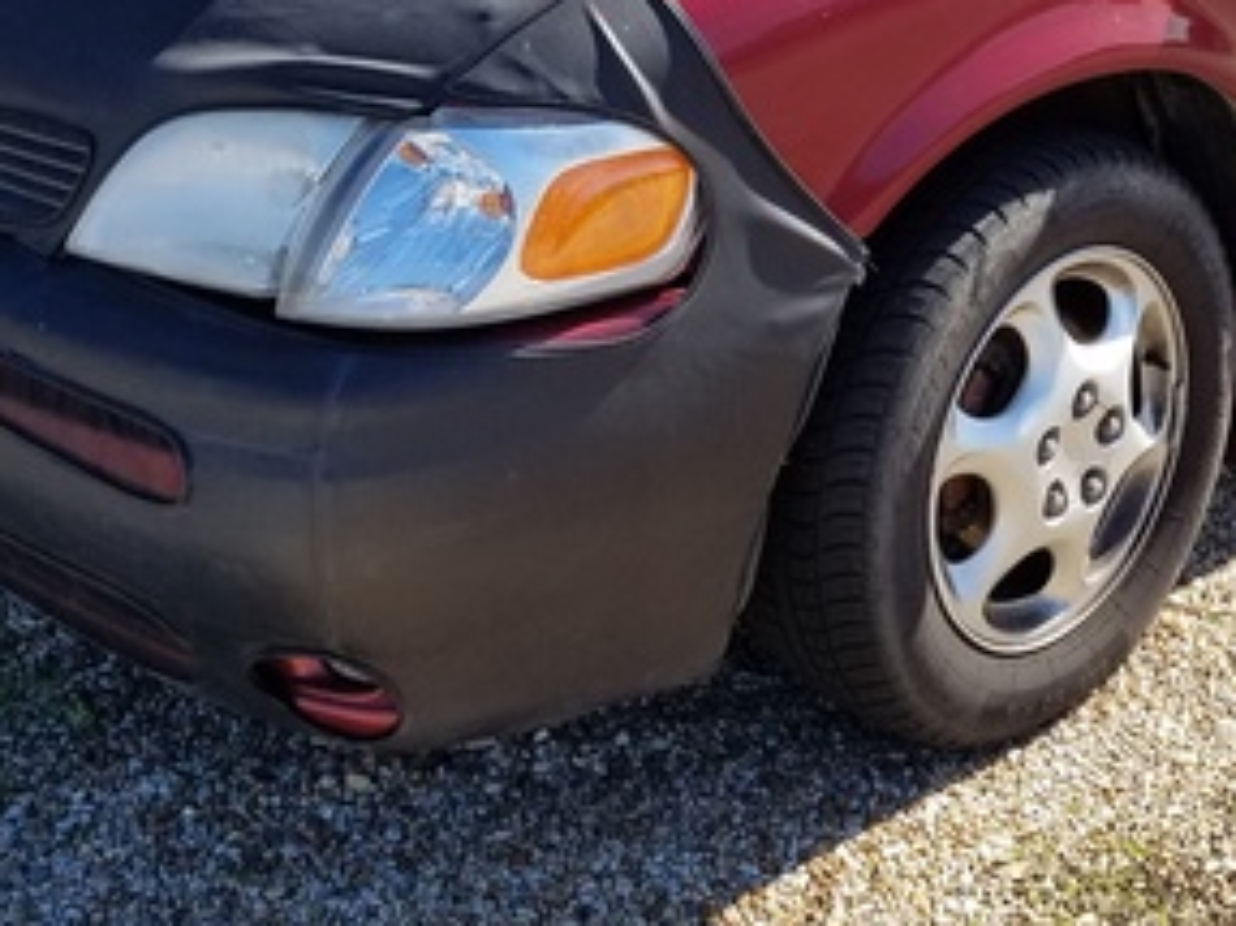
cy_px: 30
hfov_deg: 32.5
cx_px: 952
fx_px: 2070
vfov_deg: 24.2
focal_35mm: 58
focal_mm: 4.2
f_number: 1.7
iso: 50
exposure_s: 1/1244
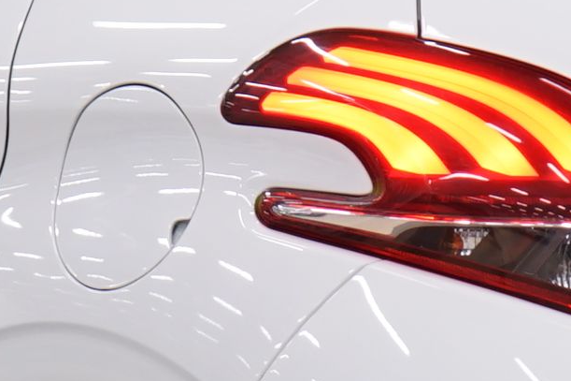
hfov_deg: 6.1
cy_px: 168
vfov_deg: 4.1
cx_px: 161
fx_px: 5312
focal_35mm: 335
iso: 400
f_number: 5
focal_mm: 52
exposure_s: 1/10
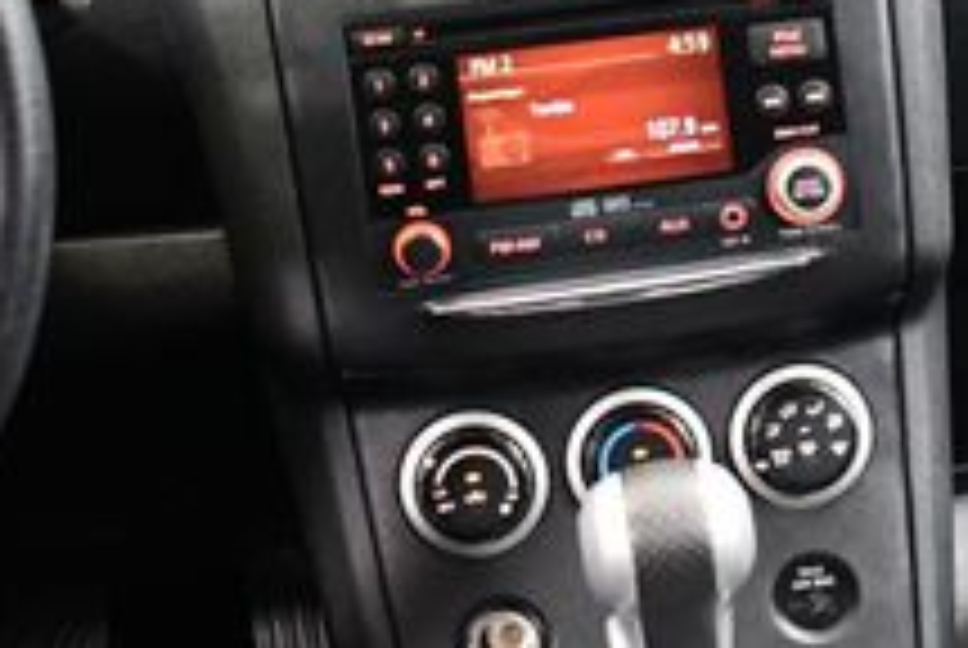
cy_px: 180
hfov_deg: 18.4
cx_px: 1027
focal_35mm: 107
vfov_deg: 12.8
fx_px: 2881
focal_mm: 18
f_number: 3.5
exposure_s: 1/60
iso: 6400
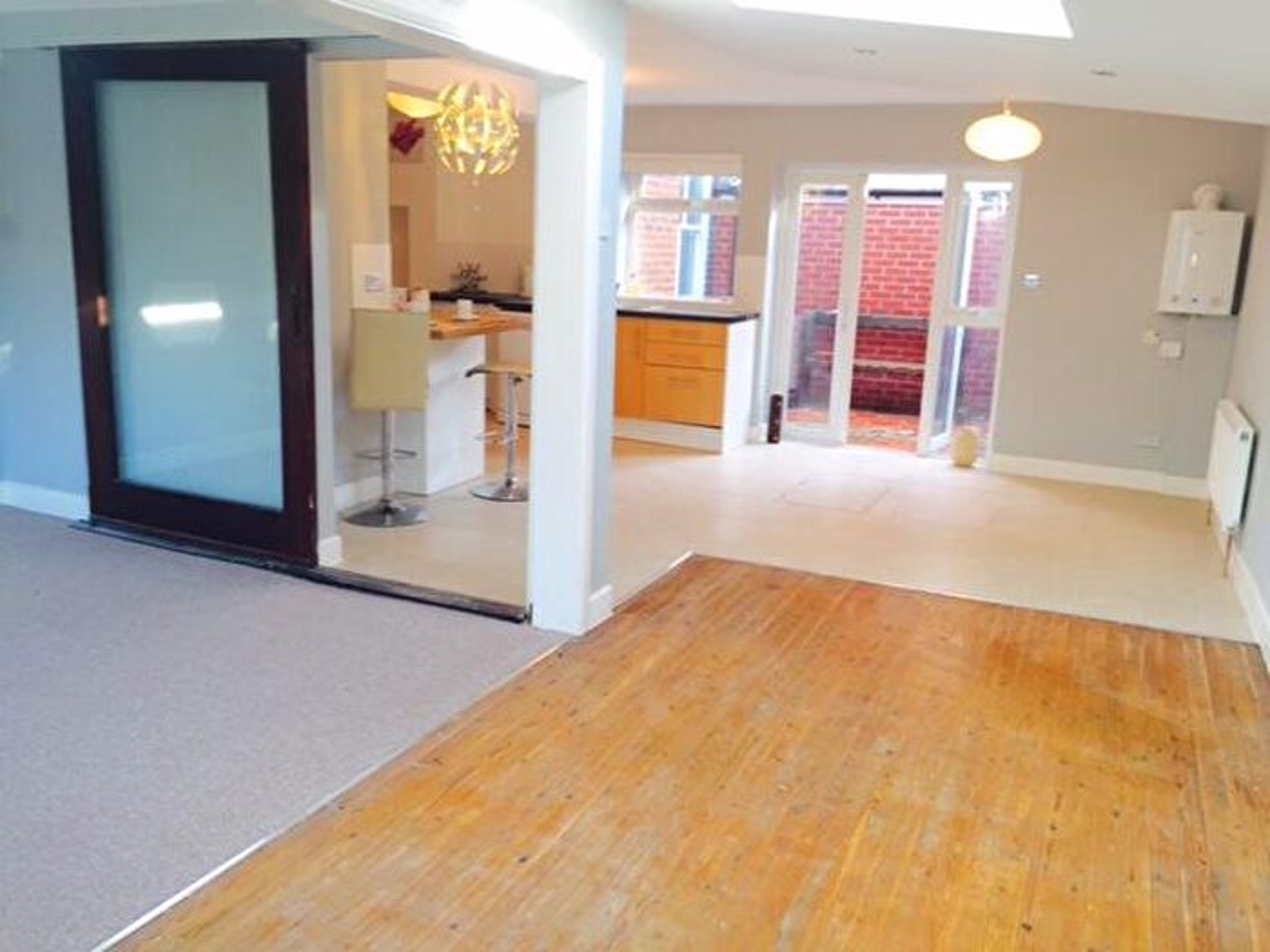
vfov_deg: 48.2
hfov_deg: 61.7
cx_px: 635
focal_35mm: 29
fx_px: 1064
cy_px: 476
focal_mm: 4.15
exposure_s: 1/33
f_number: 2.2
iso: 32
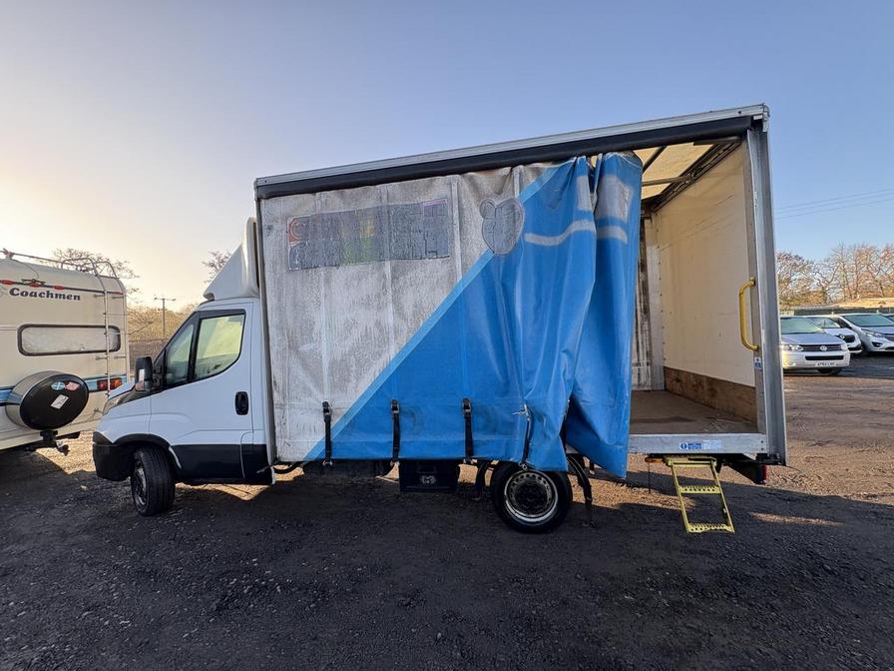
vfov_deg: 85.7
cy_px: 336
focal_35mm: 14
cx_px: 447
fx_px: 362
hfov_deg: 102.1
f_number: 2.2
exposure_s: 1/166
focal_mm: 2.22
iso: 40
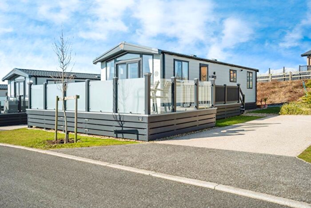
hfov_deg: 61.9
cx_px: 156
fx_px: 259
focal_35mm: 30
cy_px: 104
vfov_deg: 43.6
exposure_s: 1/2000
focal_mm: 30
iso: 100
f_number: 4.5
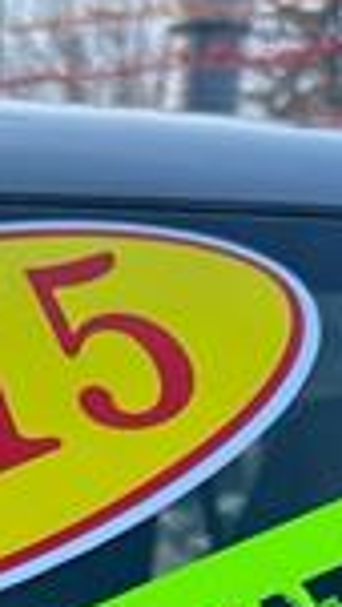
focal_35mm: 120
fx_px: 1934
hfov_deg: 10.0
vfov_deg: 16.6
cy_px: 852
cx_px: -68
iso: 50
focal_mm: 5.7
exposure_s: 1/1575
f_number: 1.5
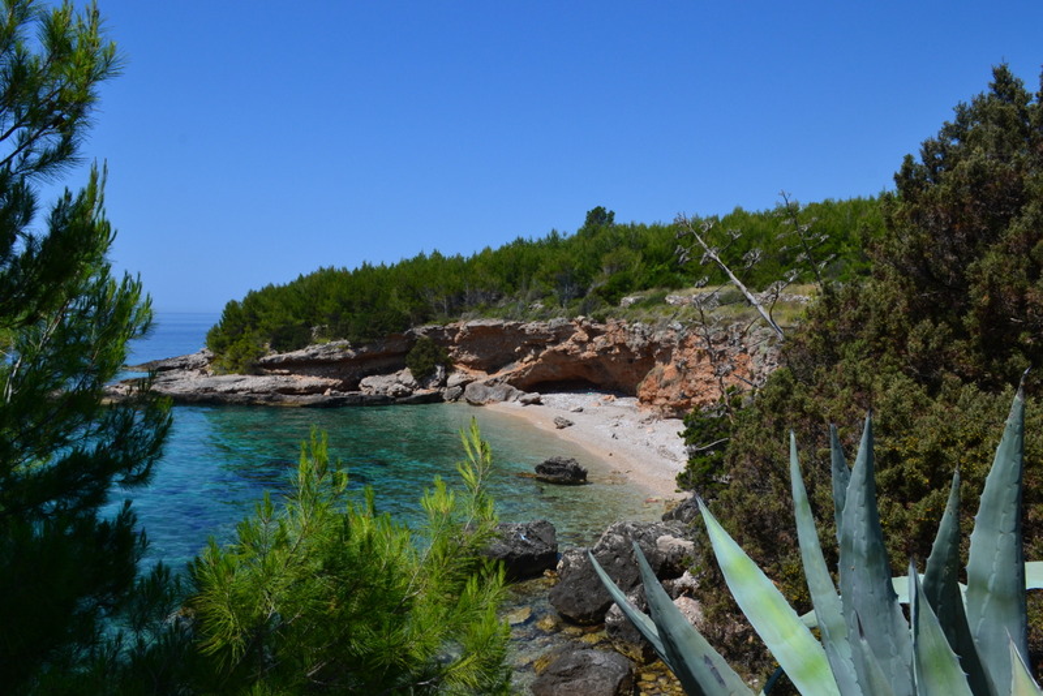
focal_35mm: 27
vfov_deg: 48.0
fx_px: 782
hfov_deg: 67.4
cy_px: 348
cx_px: 522
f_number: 11
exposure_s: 1/500
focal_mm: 18
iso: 400
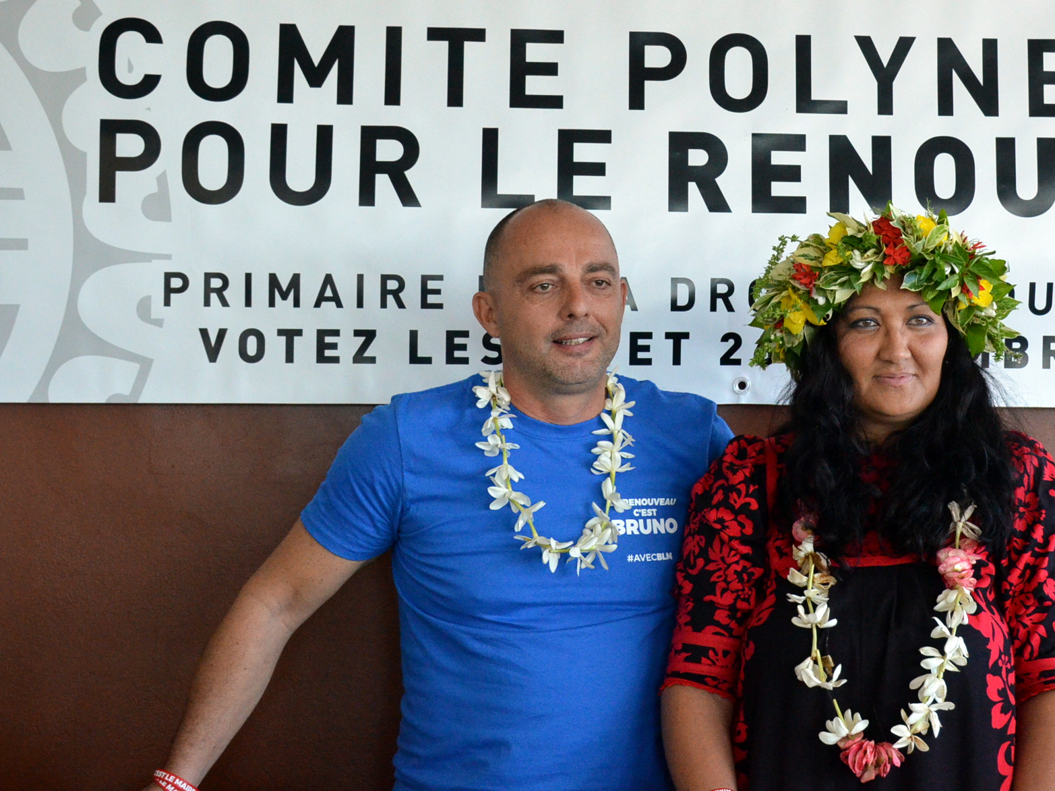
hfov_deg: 28.4
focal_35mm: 68
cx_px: 717
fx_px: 2072
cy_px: 270
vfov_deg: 21.5
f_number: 6.3
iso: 2500
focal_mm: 30
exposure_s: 1/160
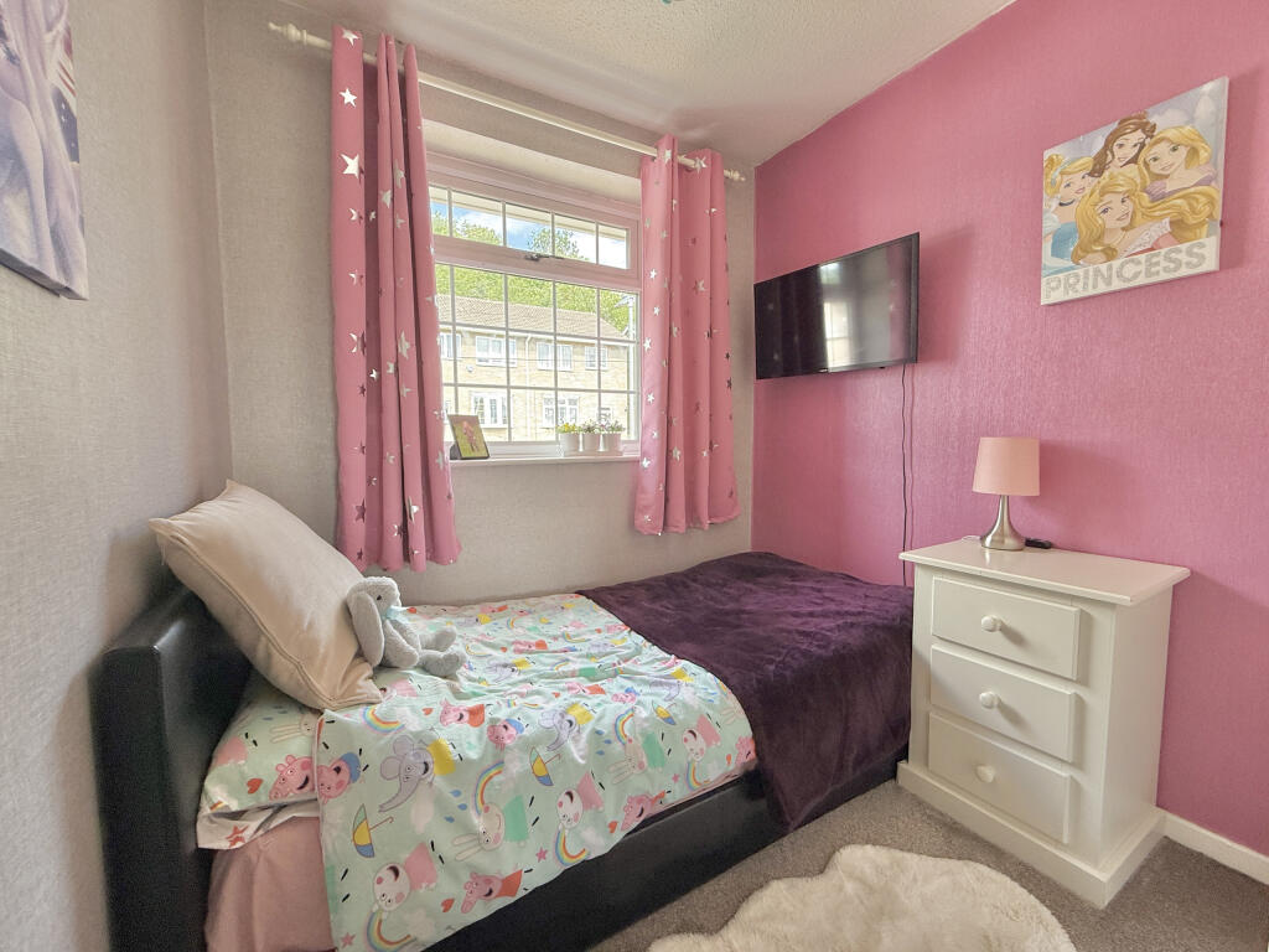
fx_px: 513
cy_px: 476
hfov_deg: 102.1
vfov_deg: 85.7
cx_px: 634
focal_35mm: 14
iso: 80
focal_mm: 2.22
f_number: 2.2
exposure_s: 1/99
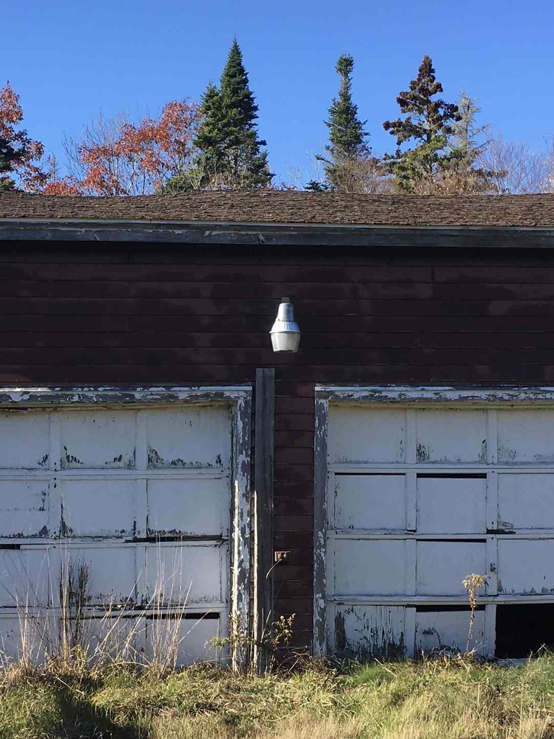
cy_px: 457
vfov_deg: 31.1
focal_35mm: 62
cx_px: 217
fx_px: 1323
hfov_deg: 23.6
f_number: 2.2
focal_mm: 4.15
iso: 25
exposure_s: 1/754
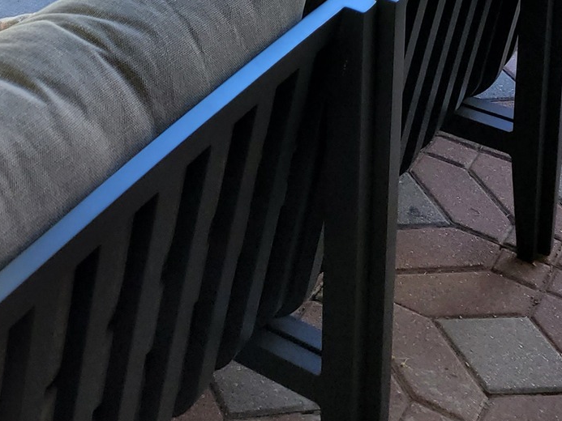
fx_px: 1218
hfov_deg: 23.7
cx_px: -114
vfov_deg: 18.0
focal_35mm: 75
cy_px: -171
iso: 40
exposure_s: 1/324
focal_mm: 5.4
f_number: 1.8
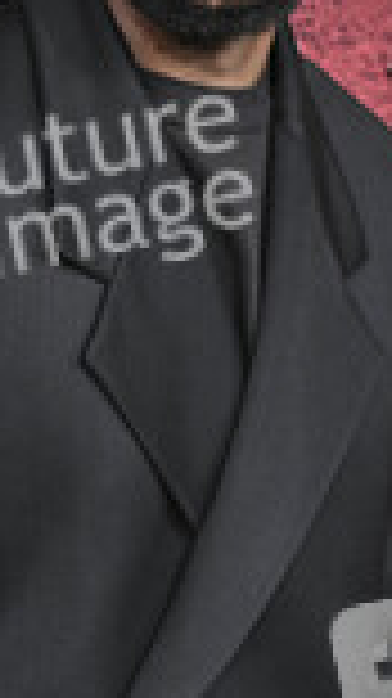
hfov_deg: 5.3
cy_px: 428
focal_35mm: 230
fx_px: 4257
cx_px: 153
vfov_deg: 9.4
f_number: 6.3
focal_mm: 85
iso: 400
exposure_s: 1/400
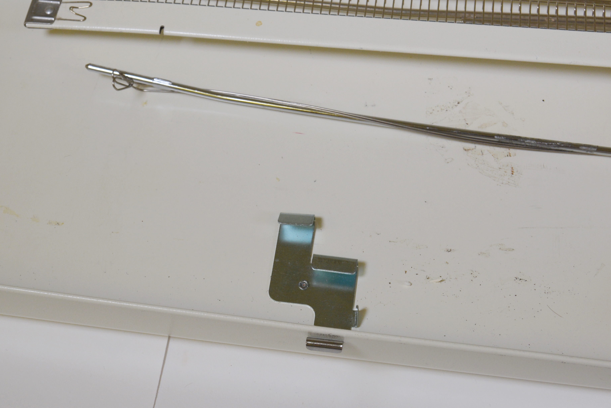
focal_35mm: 64
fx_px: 1086
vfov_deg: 21.0
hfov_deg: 31.3
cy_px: 80
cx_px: 251
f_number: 6.3
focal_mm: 26
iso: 200
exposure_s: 1/160
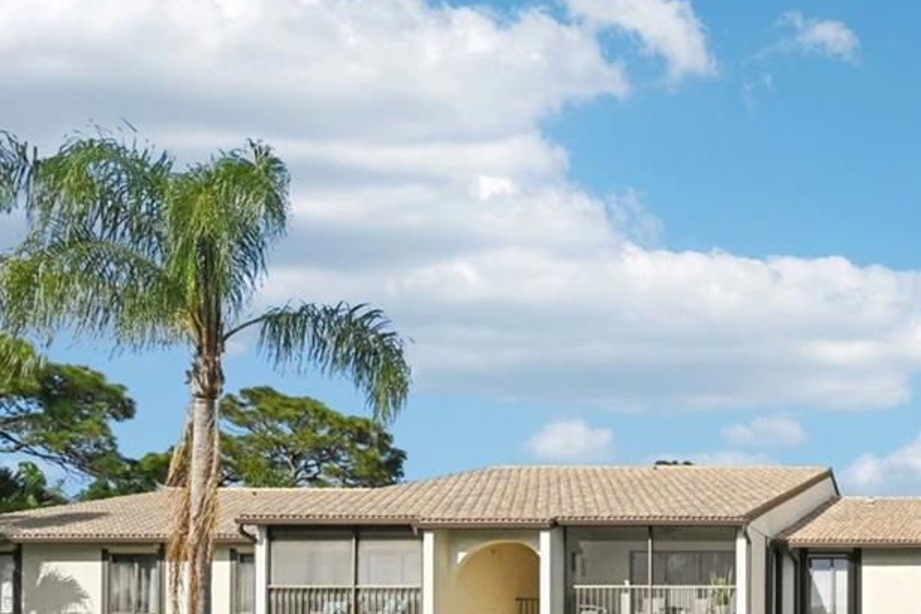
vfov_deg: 30.9
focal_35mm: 39
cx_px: 1054
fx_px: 998
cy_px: 657
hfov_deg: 39.0
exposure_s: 1/6400
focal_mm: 15
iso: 2500
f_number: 11
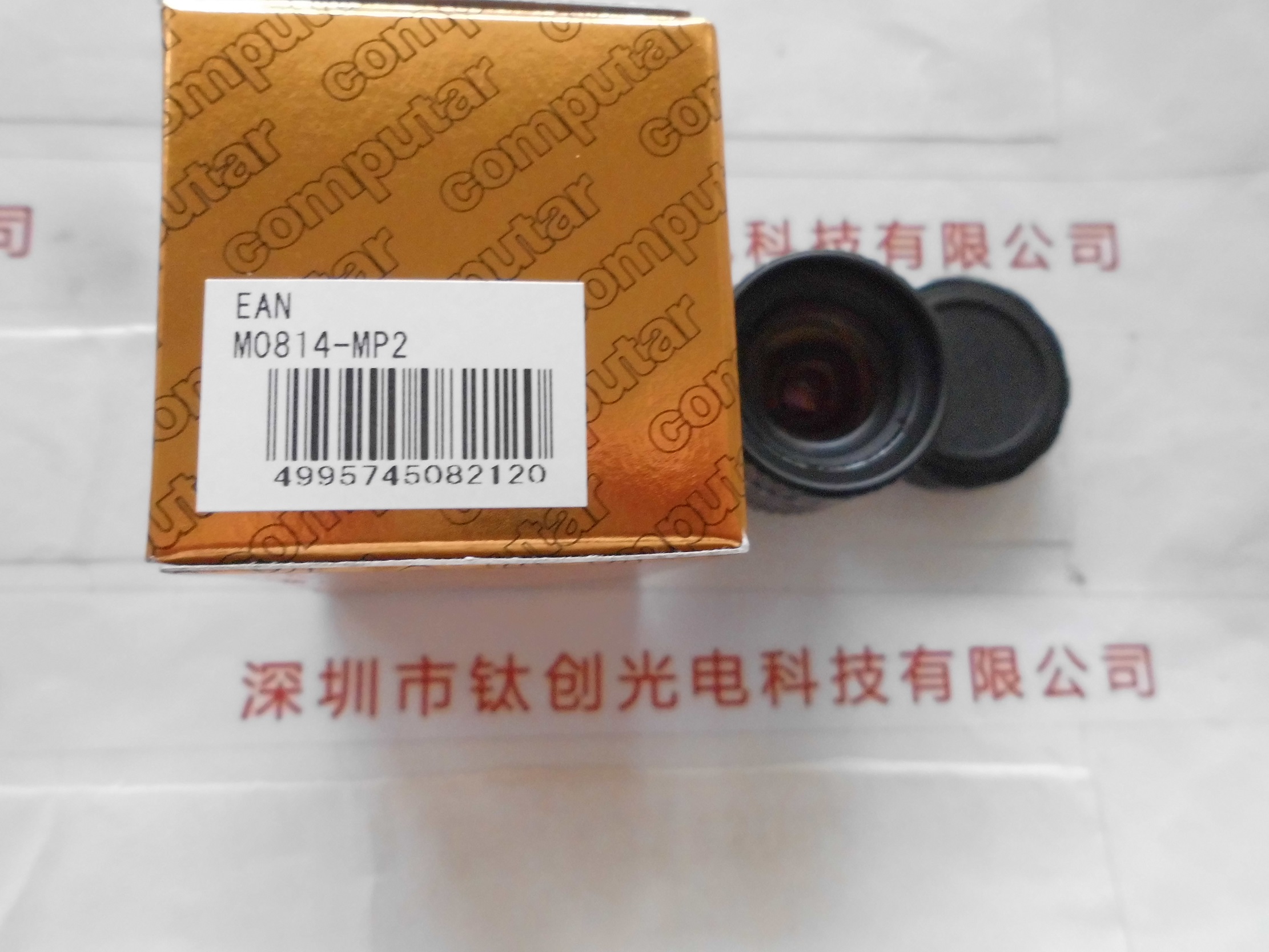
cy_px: 476
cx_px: 634
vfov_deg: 53.1
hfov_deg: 67.3
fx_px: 953
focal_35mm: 26
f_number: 3.2
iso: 400
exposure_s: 1/30
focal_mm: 4.6
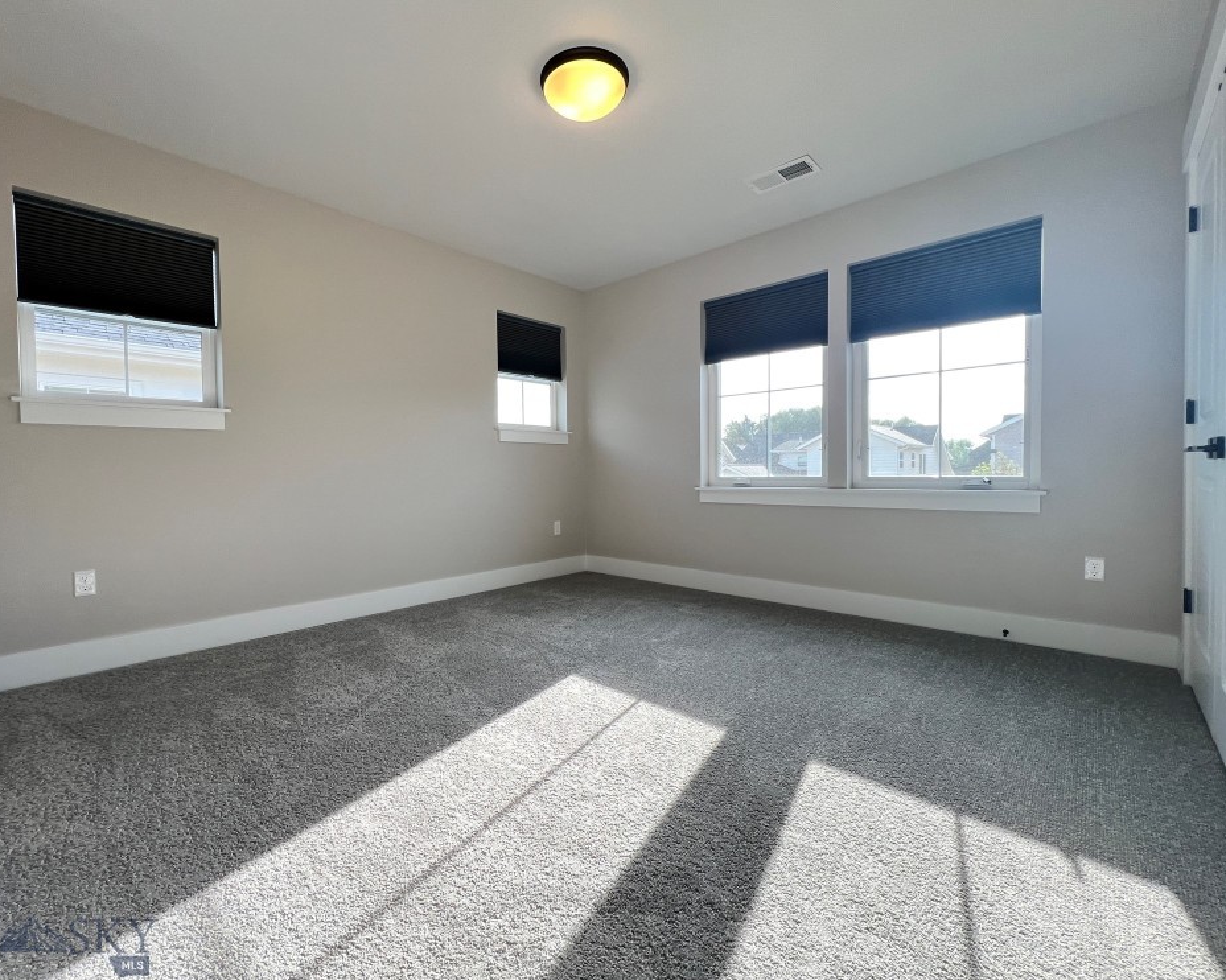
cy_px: 486
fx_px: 508
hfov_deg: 100.6
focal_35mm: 14
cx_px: 577
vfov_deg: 88.0
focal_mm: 1.57
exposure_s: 1/120
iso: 80
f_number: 1.8
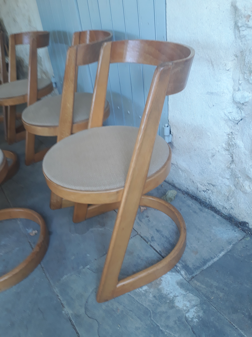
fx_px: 262
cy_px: 168
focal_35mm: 27
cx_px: 126
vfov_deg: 65.3
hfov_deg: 51.4
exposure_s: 1/50
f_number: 1.7
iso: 50
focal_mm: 3.71
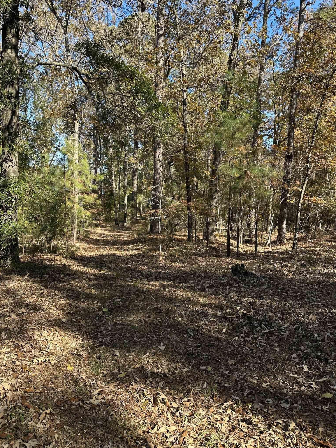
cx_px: 152
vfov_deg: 65.3
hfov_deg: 51.3
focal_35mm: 27
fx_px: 350
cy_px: 210
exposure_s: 1/729
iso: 80
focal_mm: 6.86
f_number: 1.78
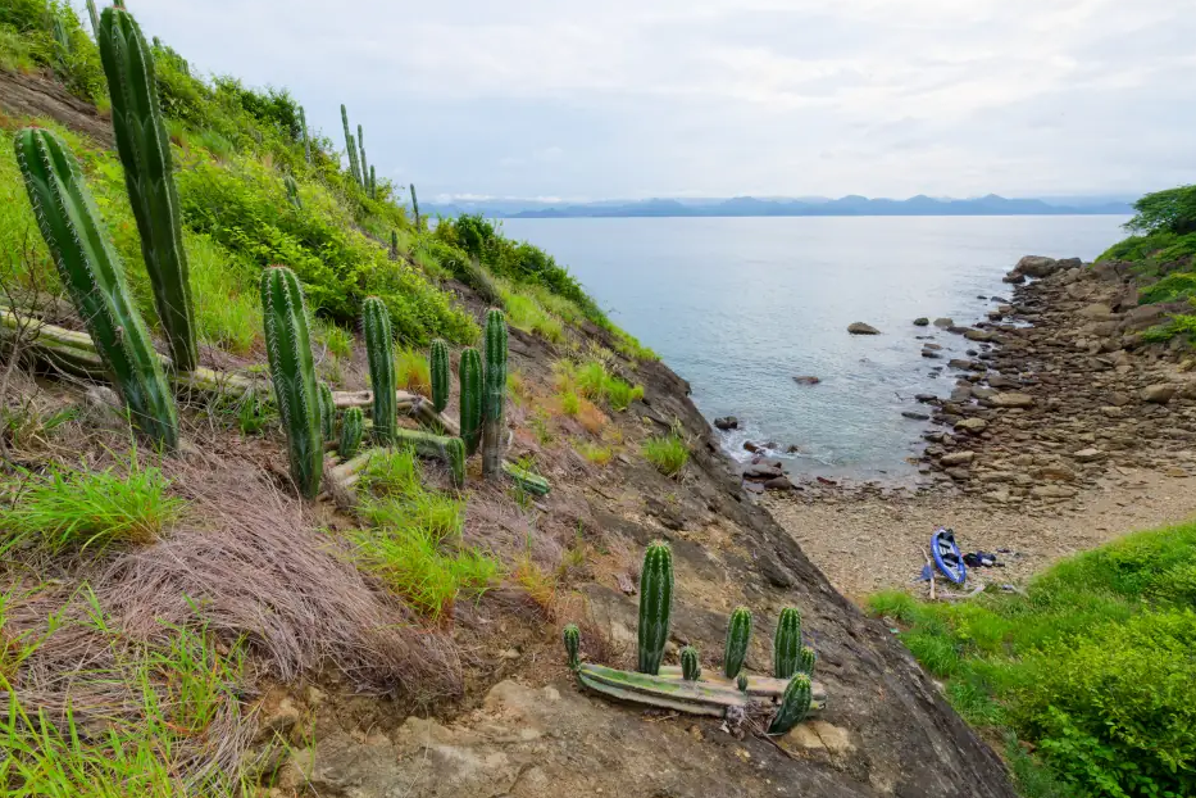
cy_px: 379
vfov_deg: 77.3
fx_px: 498
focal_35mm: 15
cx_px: 597
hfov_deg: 100.4
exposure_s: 1/125
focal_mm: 14
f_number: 22
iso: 1250
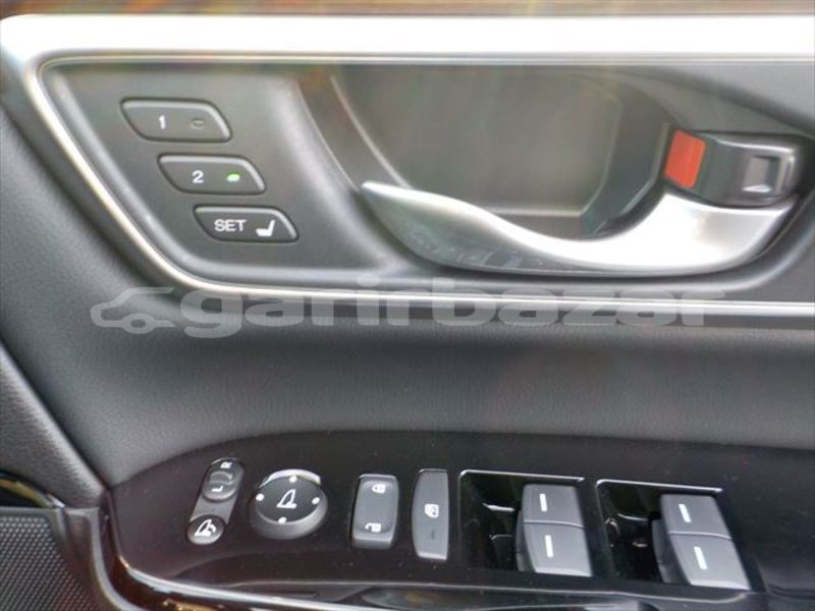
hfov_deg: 60.0
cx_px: 408
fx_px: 706
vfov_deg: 46.8
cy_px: 306
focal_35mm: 30
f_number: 3.3
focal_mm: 4.1
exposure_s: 1/30
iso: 220
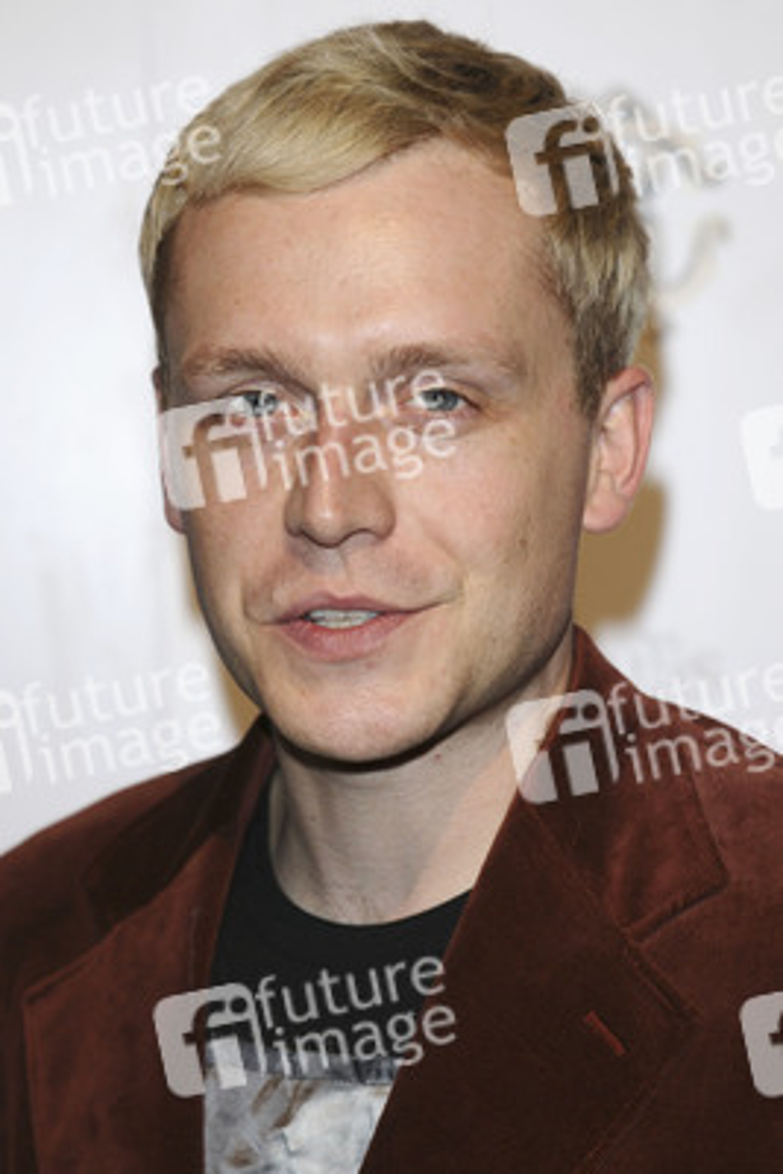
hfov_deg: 11.4
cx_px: 392
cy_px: 587
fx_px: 3911
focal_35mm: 120
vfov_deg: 17.1
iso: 320
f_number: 4
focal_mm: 80
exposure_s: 1/160
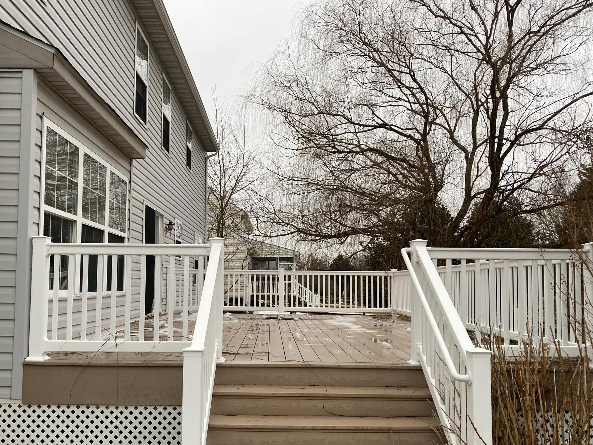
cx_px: 276
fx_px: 565
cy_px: 259
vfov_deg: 42.8
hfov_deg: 55.3
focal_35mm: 33
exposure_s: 1/121
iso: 64
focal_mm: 3.99
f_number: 1.8
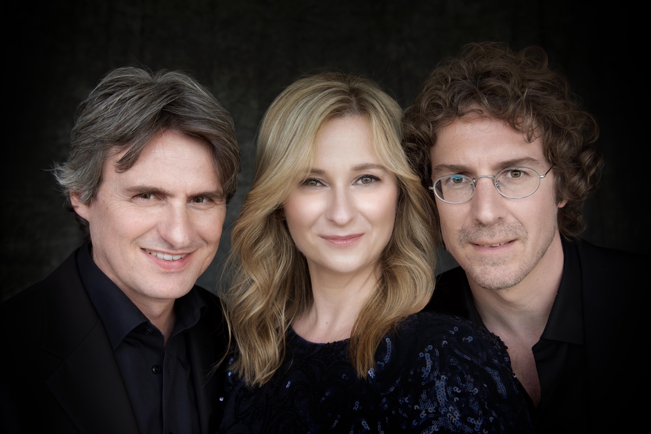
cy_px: 217
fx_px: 687
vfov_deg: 35.0
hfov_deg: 50.7
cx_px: 326
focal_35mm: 38
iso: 320
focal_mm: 38
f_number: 6.3
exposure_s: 1/100
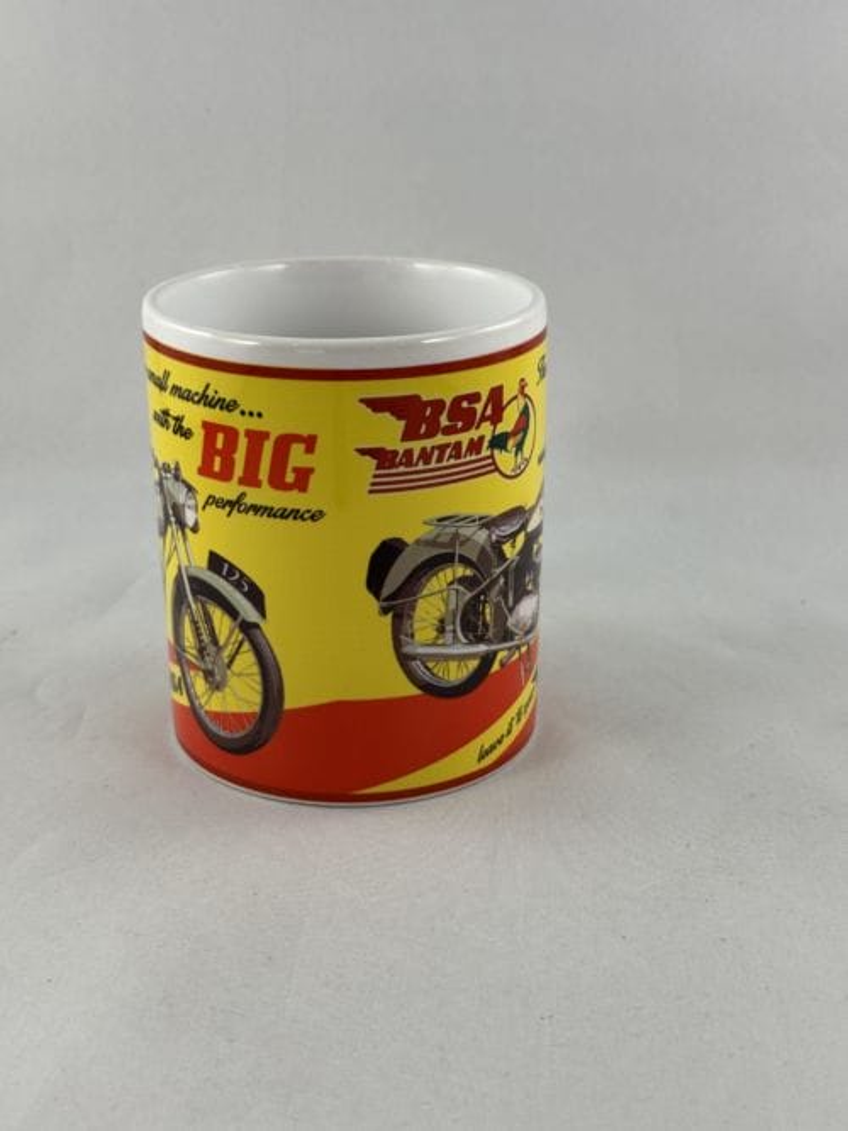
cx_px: 424
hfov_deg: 30.3
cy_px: 566
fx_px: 1568
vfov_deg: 39.7
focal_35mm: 48
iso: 50
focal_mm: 6.86
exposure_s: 1/100
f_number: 1.78
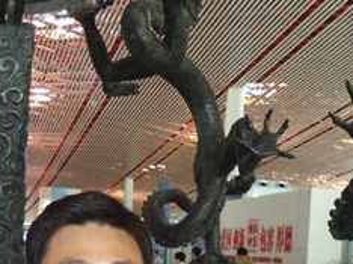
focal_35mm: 89
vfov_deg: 15.6
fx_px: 907
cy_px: 356
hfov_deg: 22.0
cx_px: 131
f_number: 2.8
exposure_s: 1/30
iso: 200
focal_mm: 4.7
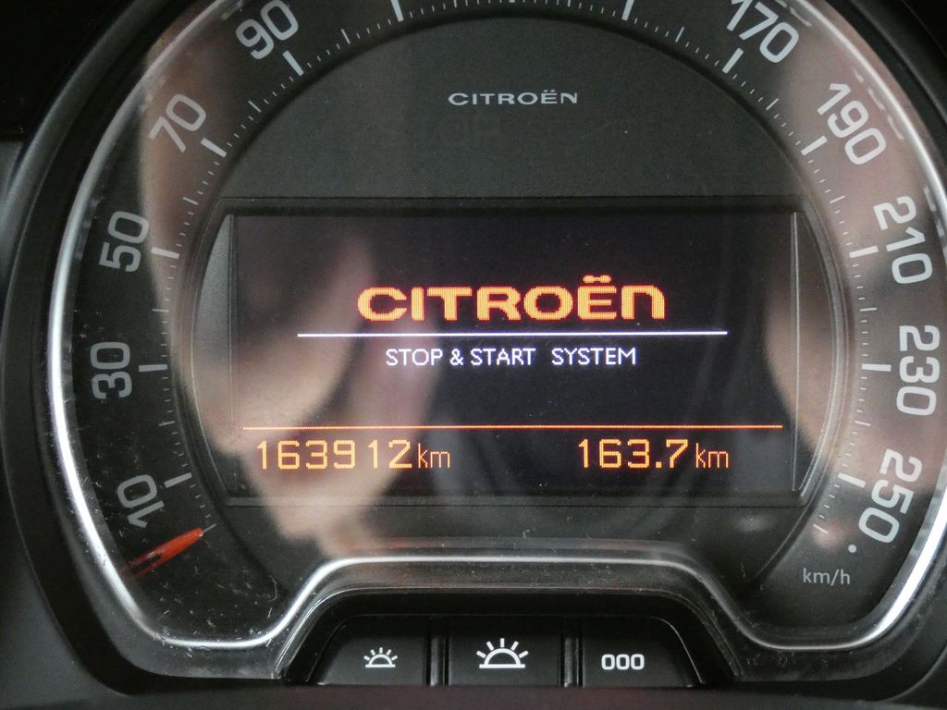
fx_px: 2681
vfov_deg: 15.1
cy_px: 355
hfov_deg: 20.0
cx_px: 474
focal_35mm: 98
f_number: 5
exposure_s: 1/40
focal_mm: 17.5
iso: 1600
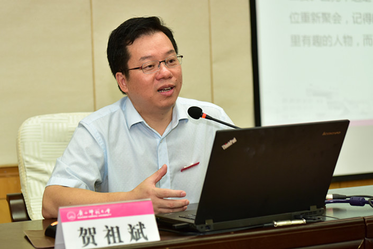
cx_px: 186
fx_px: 642
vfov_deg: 21.9
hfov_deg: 32.4
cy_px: 124
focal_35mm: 62
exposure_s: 1/250
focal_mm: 62
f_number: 4
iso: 1250
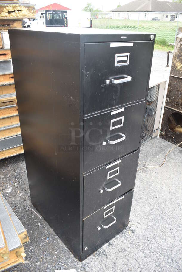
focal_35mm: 30
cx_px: 91
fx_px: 227
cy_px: 136
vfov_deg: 61.9
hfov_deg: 43.7
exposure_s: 1/125
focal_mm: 20
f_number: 5.6
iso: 280
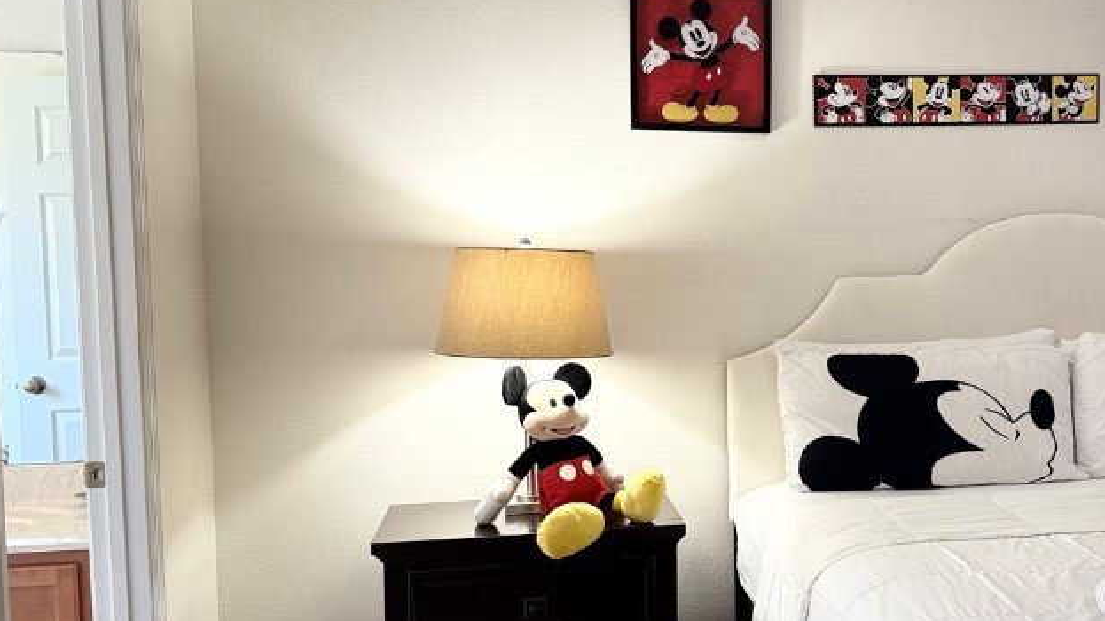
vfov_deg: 27.7
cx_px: 770
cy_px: 346
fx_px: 1260
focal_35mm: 43
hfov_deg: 46.3
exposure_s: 1/60
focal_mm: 6.76
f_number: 1.78
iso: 200
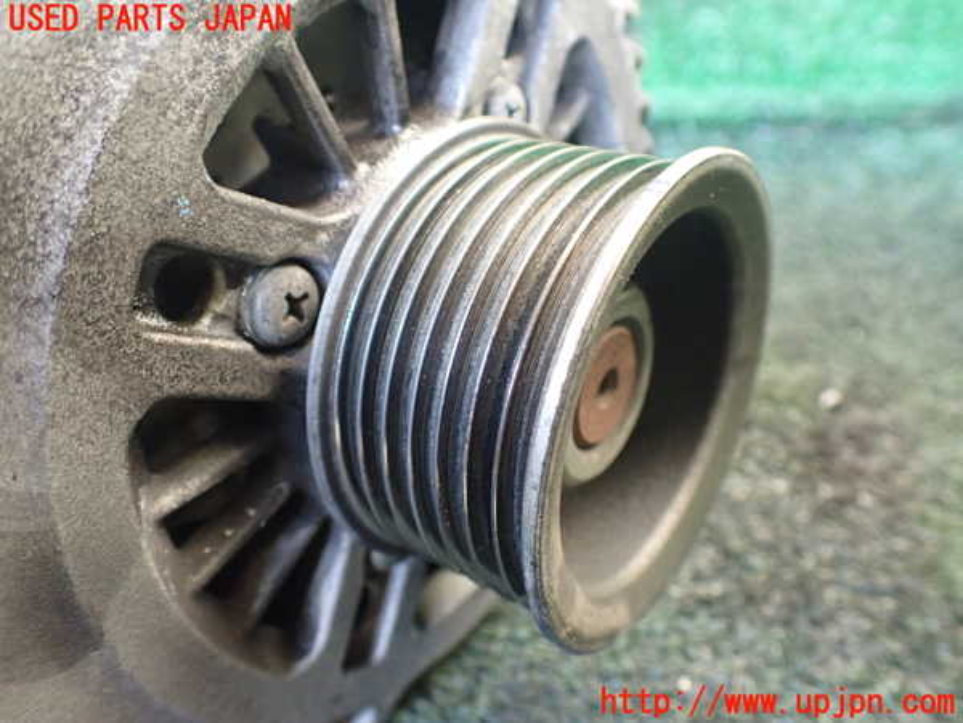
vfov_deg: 46.8
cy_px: 362
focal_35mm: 30
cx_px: 482
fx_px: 835
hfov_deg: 60.0
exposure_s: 1/80
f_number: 2.3
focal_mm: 5.4
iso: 800
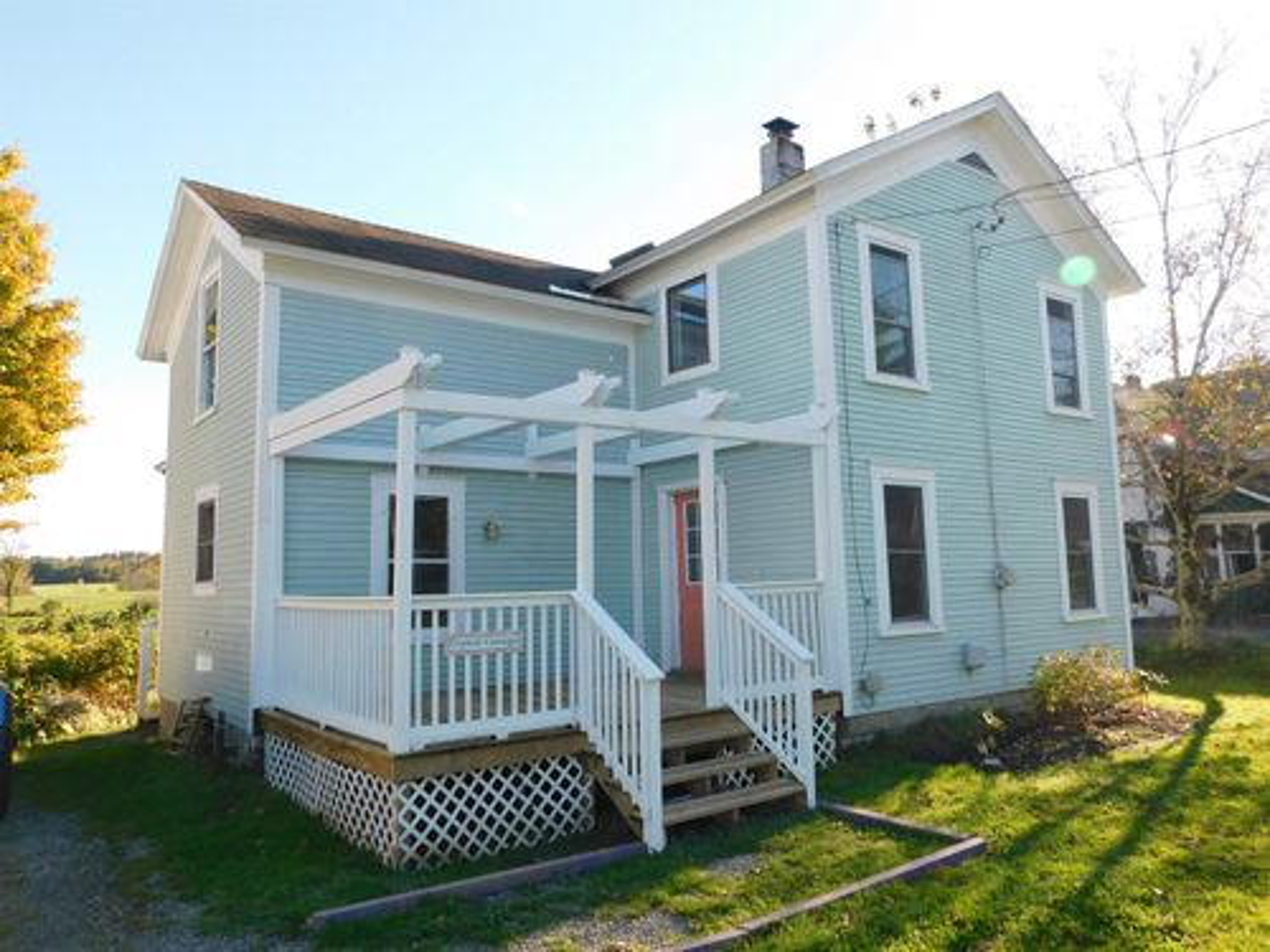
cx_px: 635
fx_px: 917
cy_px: 476
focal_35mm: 25
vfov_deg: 54.9
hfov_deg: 69.4
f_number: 3.1
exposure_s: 1/400
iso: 125
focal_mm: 4.5
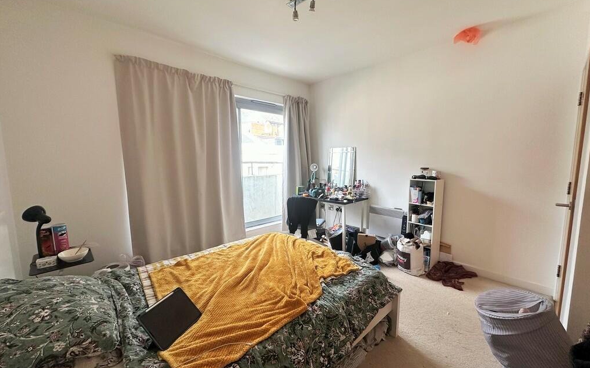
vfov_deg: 74.8
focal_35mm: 15
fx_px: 241
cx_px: 297
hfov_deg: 101.5
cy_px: 187
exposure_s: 1/99
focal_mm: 2.22
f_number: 2.2
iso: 125
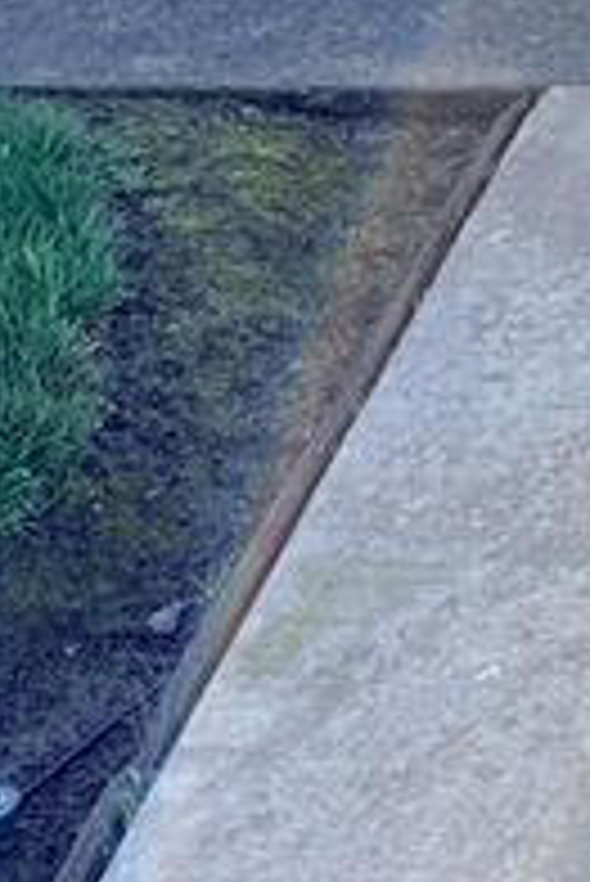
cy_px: -340
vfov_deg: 21.1
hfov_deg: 14.2
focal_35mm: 85
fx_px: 2086
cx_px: 1067
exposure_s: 1/1361
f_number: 1.78
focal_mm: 6.76
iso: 100
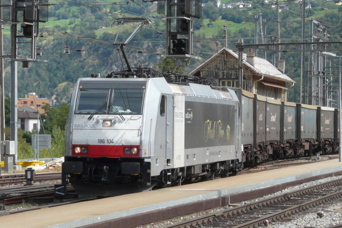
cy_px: 89
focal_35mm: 98
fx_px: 931
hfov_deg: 20.8
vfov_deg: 13.9
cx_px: 203
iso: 100
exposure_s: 1/500
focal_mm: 10.5
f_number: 4
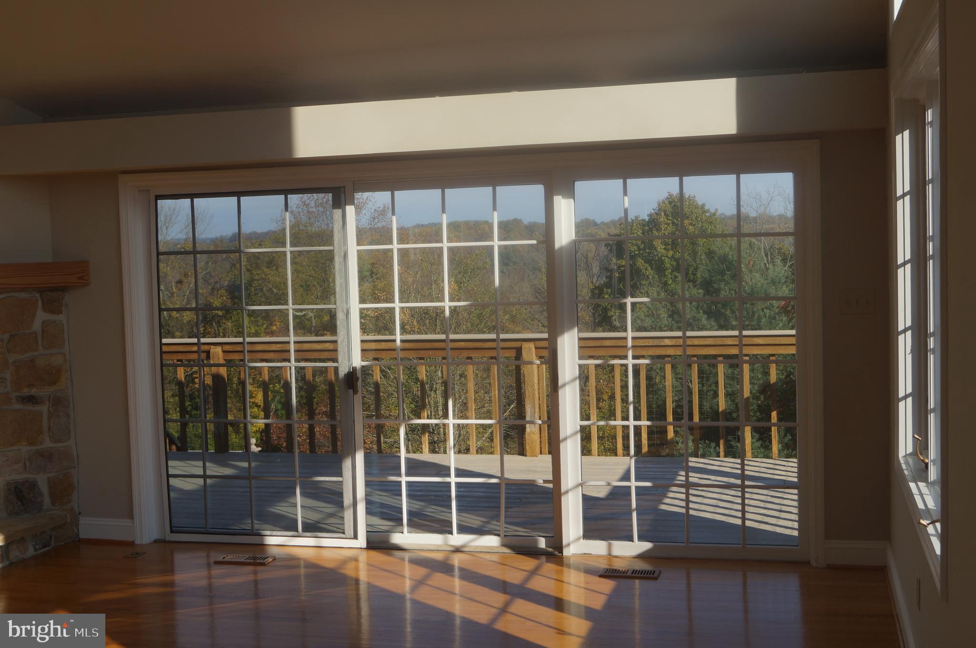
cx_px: 488
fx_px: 1218
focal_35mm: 45
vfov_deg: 29.8
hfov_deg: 43.7
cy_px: 324
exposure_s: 1/200
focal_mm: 30
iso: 100
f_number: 8
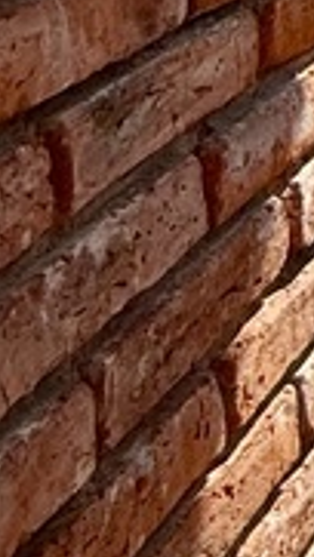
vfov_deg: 18.5
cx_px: 1281
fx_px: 1493
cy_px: -302
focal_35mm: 101
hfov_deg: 7.7
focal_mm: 2.22
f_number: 2.2
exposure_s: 1/2611
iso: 64
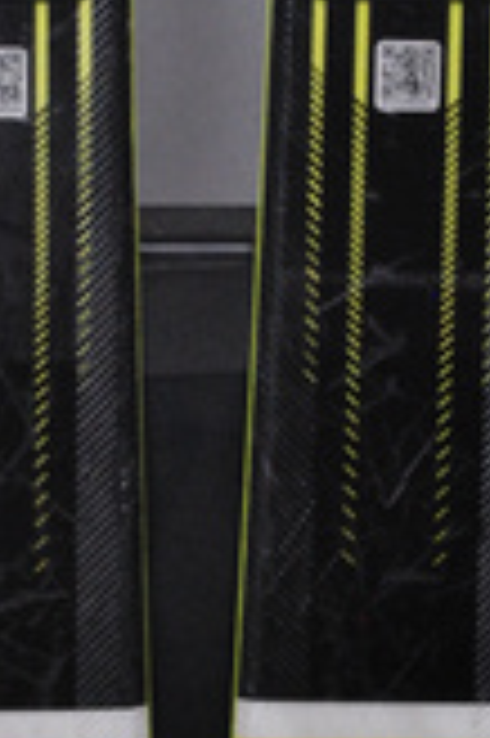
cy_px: 374
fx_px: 5892
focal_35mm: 288
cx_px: 196
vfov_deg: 7.2
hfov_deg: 4.8
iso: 3200
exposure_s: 1/125
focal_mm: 70
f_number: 9.5
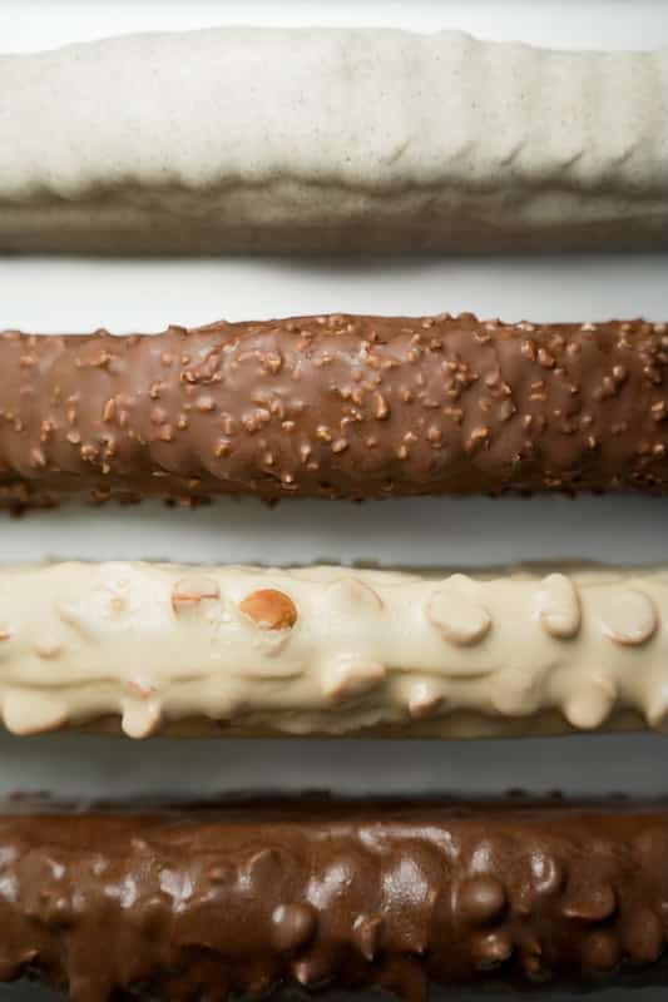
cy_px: 501
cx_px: 334
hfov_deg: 23.2
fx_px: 1629
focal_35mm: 58
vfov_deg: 34.2
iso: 1250
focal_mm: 58.5
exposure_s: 1/1000
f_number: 3.2
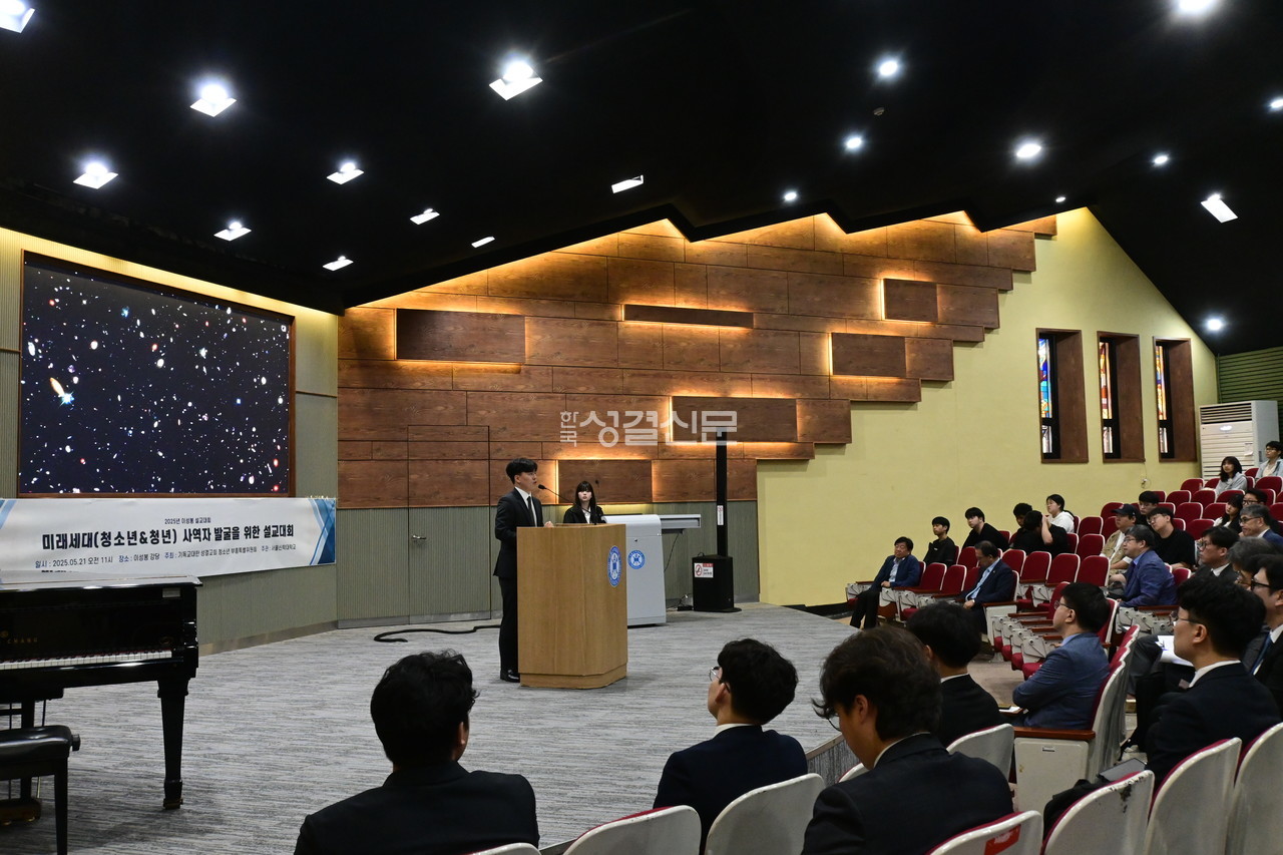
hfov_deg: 59.5
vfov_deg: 41.7
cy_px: 428
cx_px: 642
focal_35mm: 32
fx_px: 1122
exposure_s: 1/50
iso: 3200
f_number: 8
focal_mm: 21
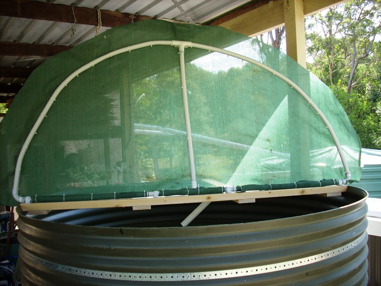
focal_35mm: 37
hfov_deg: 50.1
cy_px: 143
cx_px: 190
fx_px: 407
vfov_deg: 38.7
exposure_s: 1/105
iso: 64
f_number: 2.8
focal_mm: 6.2
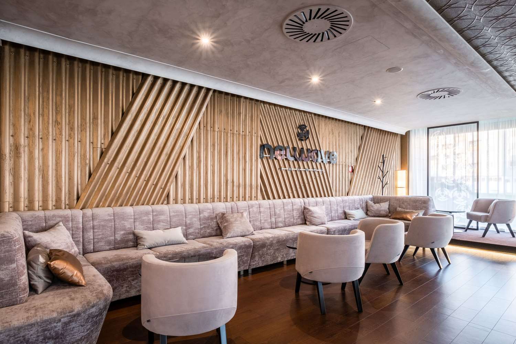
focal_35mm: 20
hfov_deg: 84.0
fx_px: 287
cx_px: 258
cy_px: 172
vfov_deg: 61.9
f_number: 11
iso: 200
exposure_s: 1/3
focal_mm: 13.2
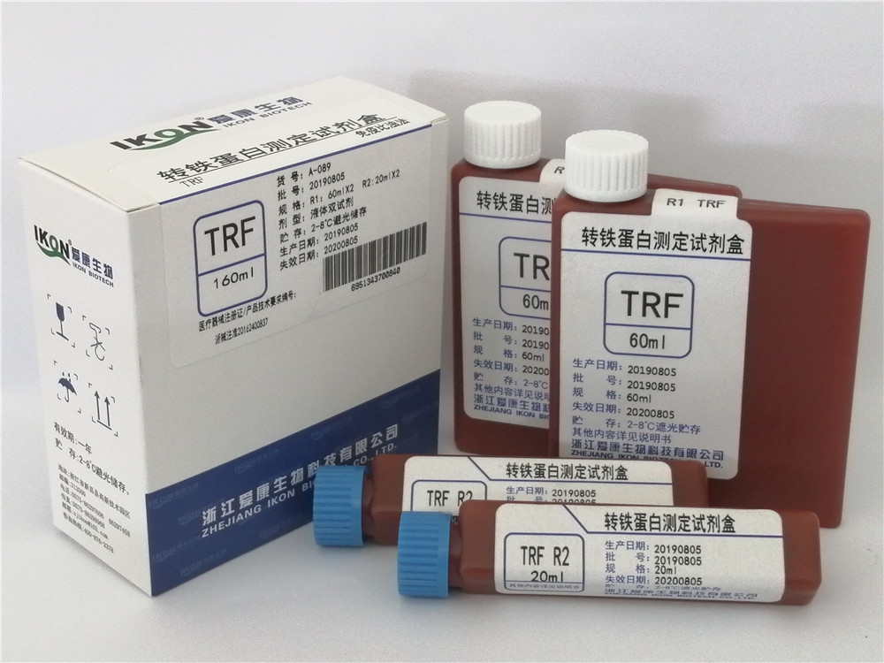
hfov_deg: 32.2
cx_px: 442
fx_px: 1532
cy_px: 332
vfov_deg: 24.4
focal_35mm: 60
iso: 100
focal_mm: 3.64
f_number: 1.8
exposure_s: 1/30
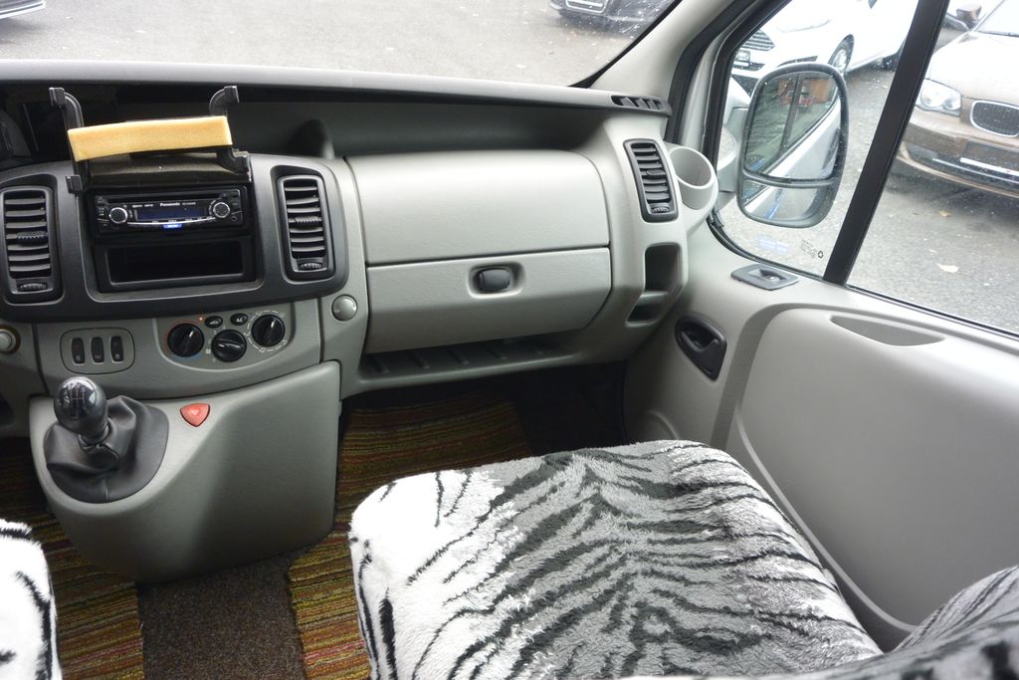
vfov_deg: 45.0
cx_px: 510
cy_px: 340
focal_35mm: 29
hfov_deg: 63.7
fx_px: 821
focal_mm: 11
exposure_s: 1/125
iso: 400
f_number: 3.5
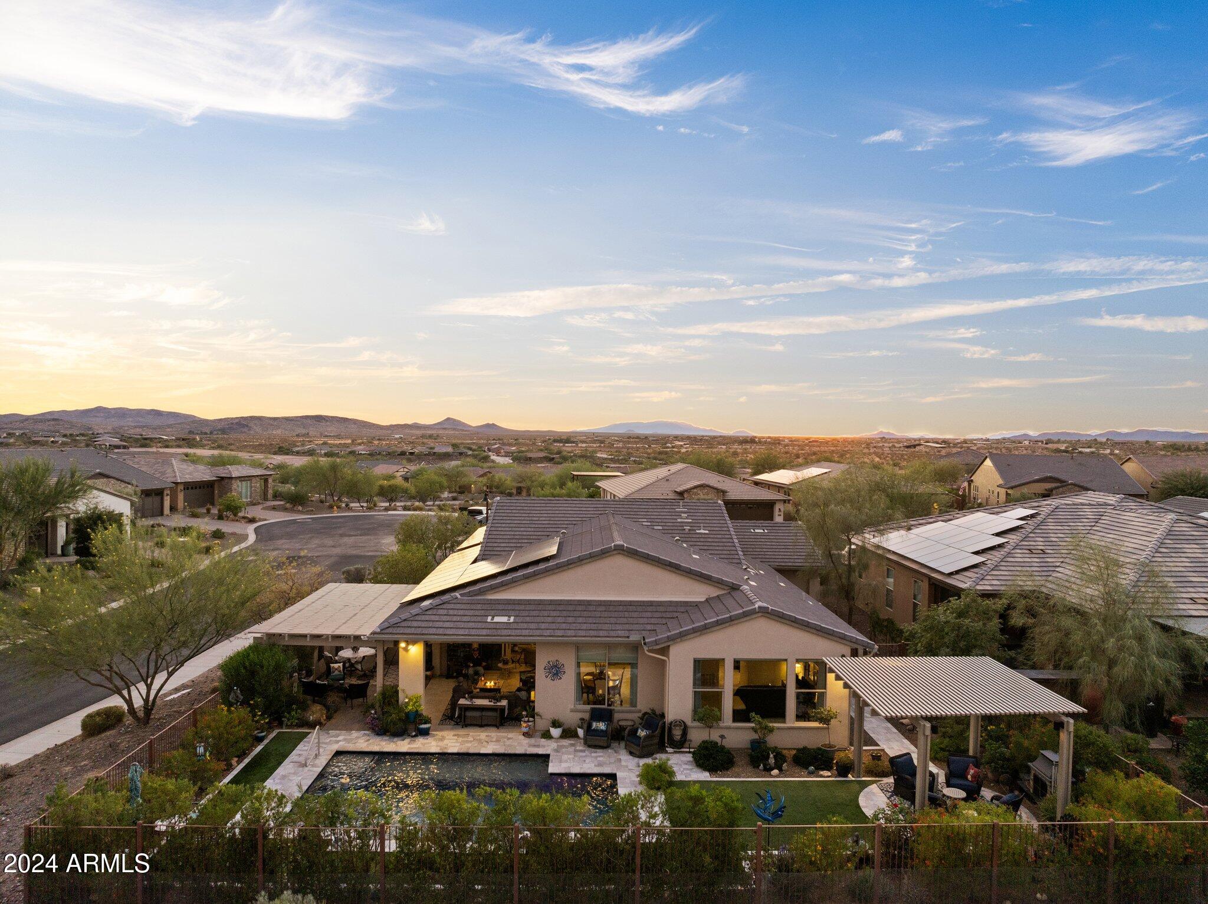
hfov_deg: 71.6
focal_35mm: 24
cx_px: 604
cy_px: 452
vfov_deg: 56.8
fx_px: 837
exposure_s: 1/160
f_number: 2.8
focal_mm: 12.29
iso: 270
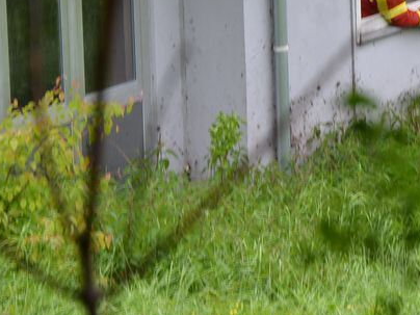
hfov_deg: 5.3
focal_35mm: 374
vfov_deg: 4.0
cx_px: 345
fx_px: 4540
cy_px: 33
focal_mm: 105
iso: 100
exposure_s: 1/40
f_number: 5.6
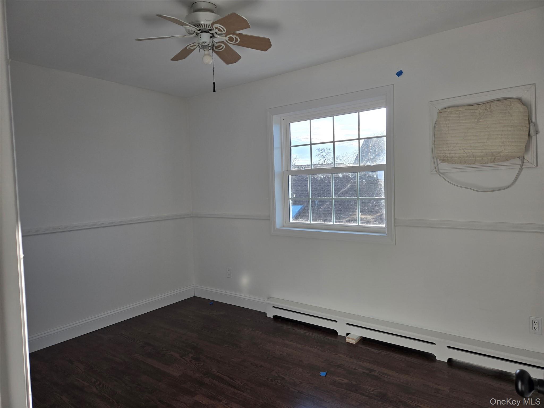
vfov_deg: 58.9
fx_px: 361
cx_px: 272
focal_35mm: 23
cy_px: 204
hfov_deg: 73.9
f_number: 1.8
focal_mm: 5.4
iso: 25
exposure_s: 1/437
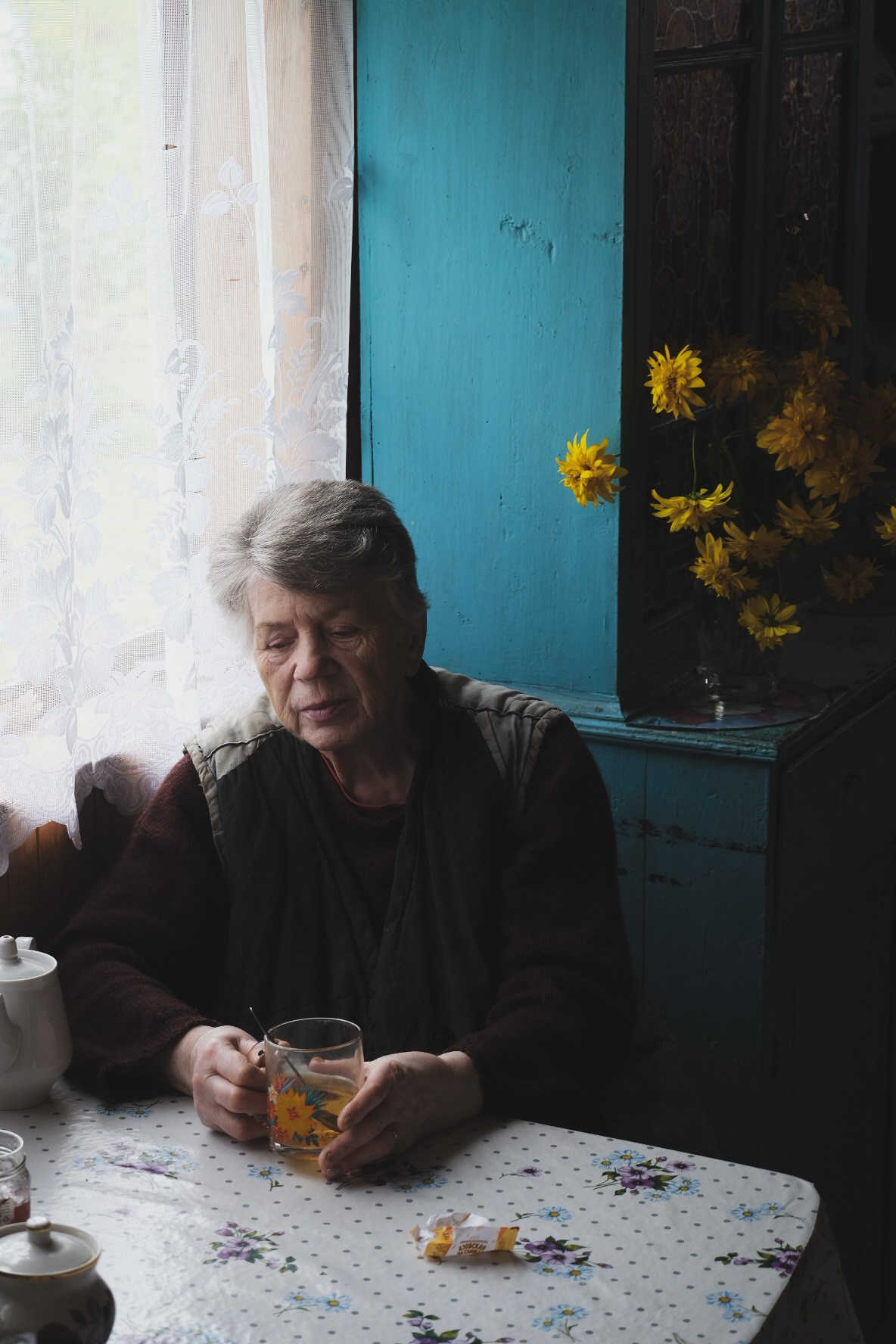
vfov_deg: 27.0
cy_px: 672
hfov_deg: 18.2
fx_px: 2800
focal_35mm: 75
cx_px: 448
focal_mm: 50
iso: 500
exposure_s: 1/125
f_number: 4.5
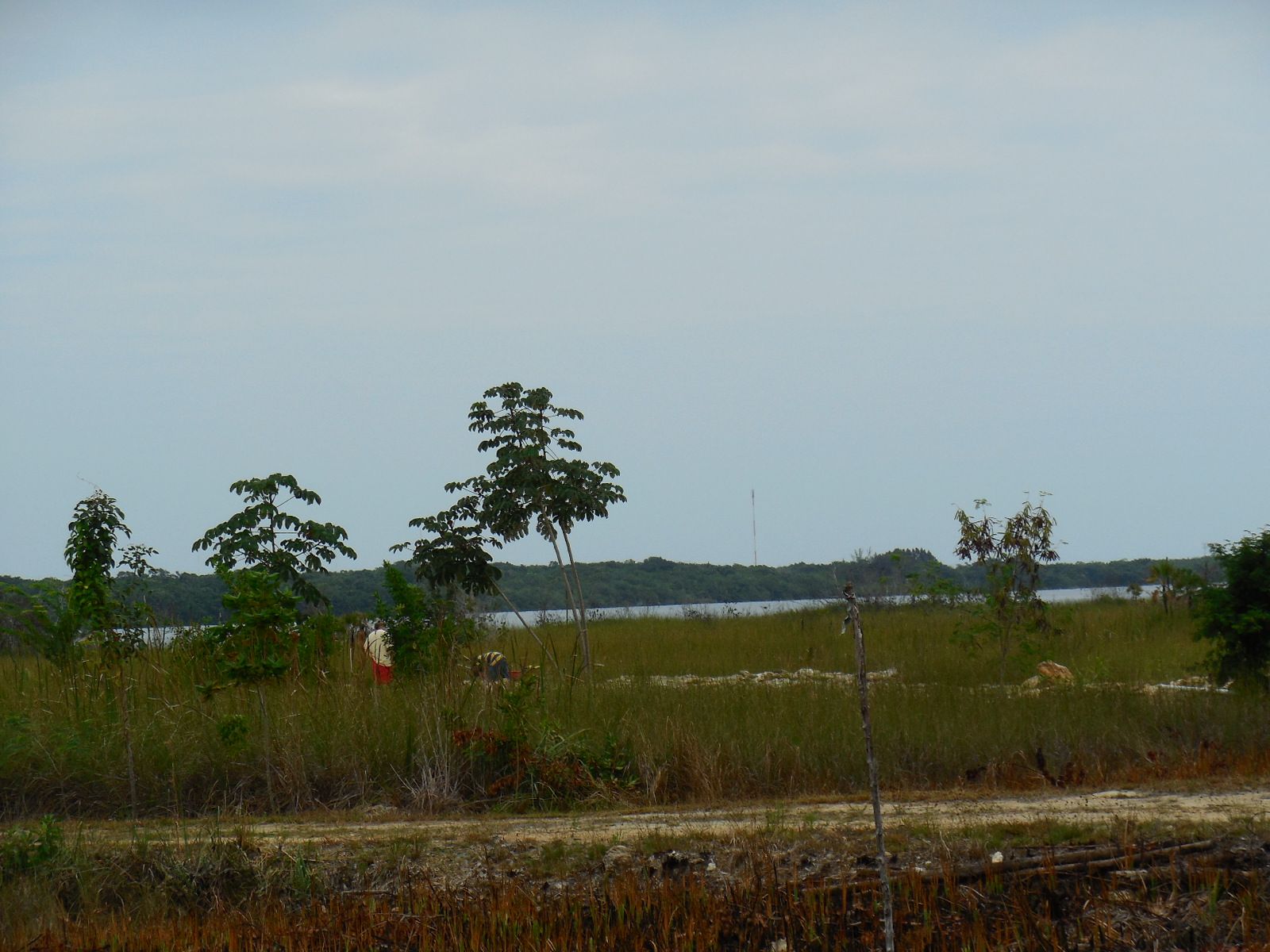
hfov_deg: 15.6
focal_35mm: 126
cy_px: 476
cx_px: 635
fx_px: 4623
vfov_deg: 11.8
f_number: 5
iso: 125
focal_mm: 22.4
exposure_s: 1/1000
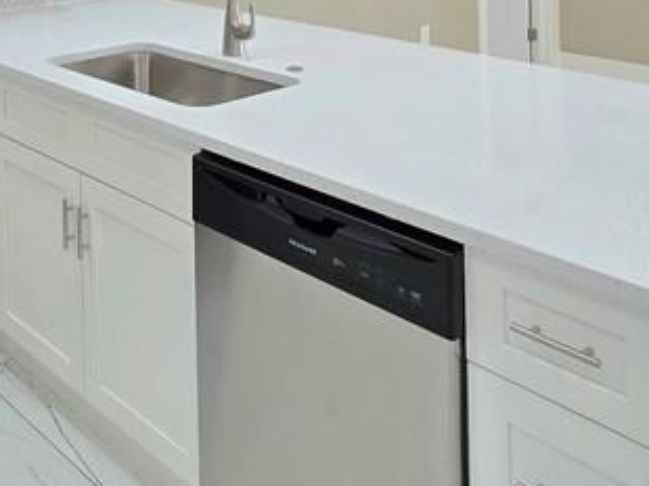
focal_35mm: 43
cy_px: -128
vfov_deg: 28.3
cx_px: 121
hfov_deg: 41.8
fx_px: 806
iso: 64
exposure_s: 1/60.2
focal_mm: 2.2
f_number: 2.2
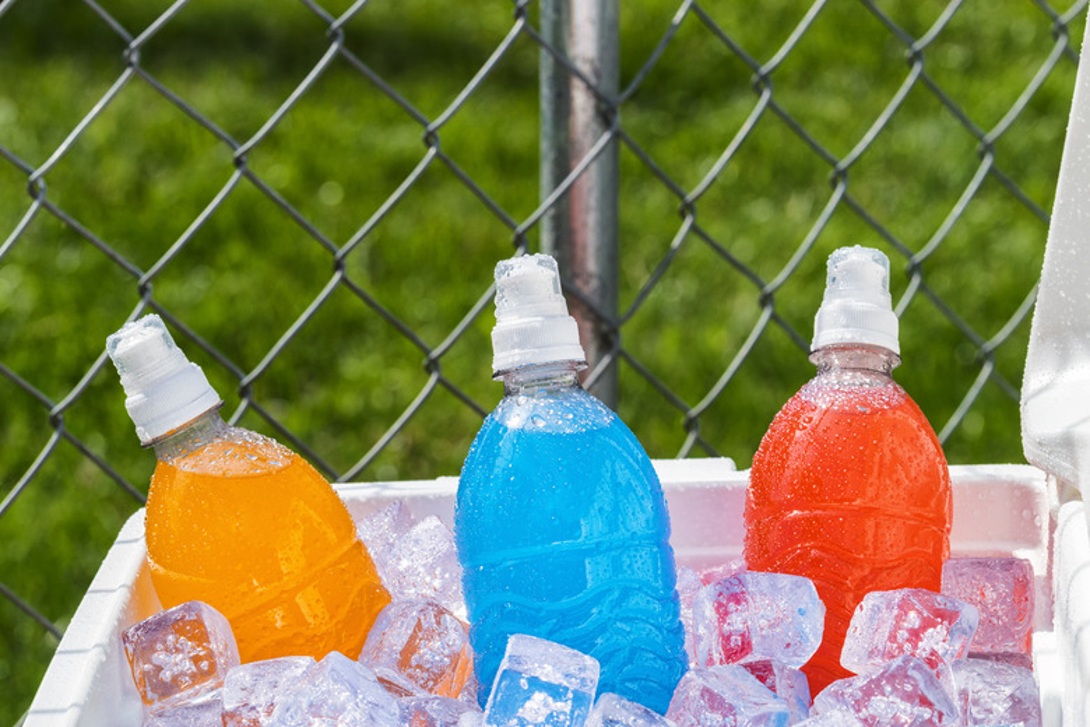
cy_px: 364
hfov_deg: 11.4
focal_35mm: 180
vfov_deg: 7.6
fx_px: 5450
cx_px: 545
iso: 100
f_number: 8
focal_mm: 120
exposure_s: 1/320
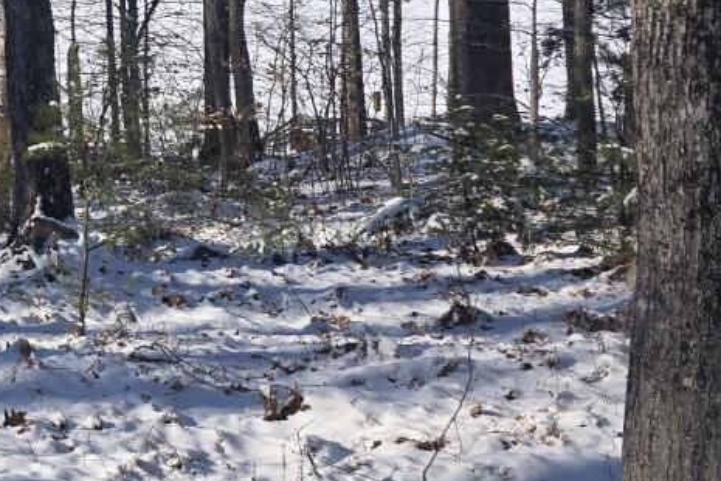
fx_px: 1482
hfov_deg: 22.4
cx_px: -369
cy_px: 37
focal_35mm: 74
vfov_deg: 18.1
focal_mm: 6.3
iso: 12
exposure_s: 1/560
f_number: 1.7
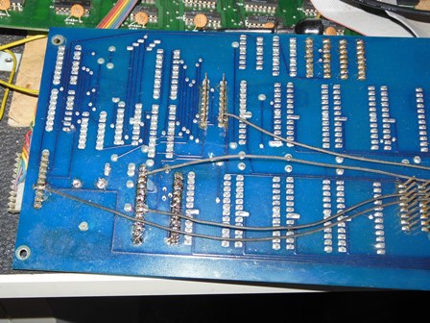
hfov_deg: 49.0
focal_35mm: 38
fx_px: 472
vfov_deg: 37.7
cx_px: 215
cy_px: 162
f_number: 7.2
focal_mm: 6.8
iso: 200
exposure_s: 1/30
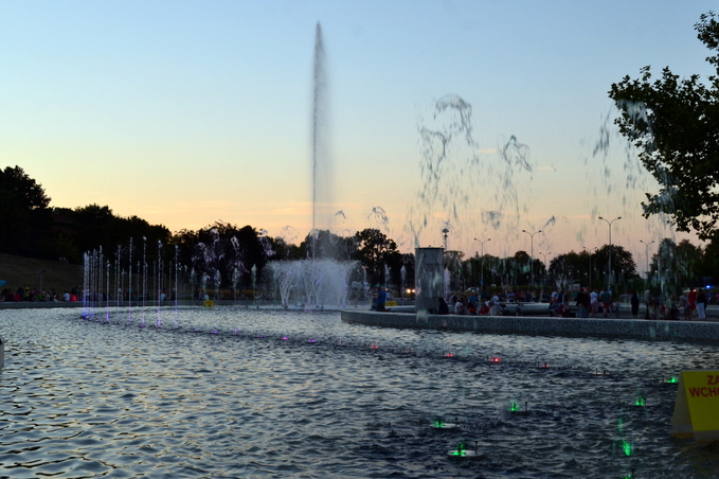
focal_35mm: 46
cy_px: 206
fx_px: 918
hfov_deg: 42.8
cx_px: 352
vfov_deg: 29.2
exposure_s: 1/80
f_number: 9
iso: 400
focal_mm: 26
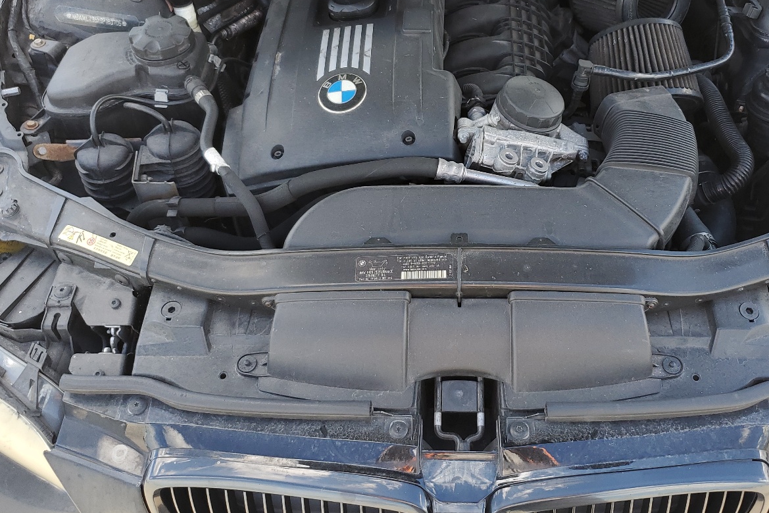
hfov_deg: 51.5
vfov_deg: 35.8
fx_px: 791
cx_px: 463
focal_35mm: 37
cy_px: 196
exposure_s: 1/345
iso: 50
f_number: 1.5
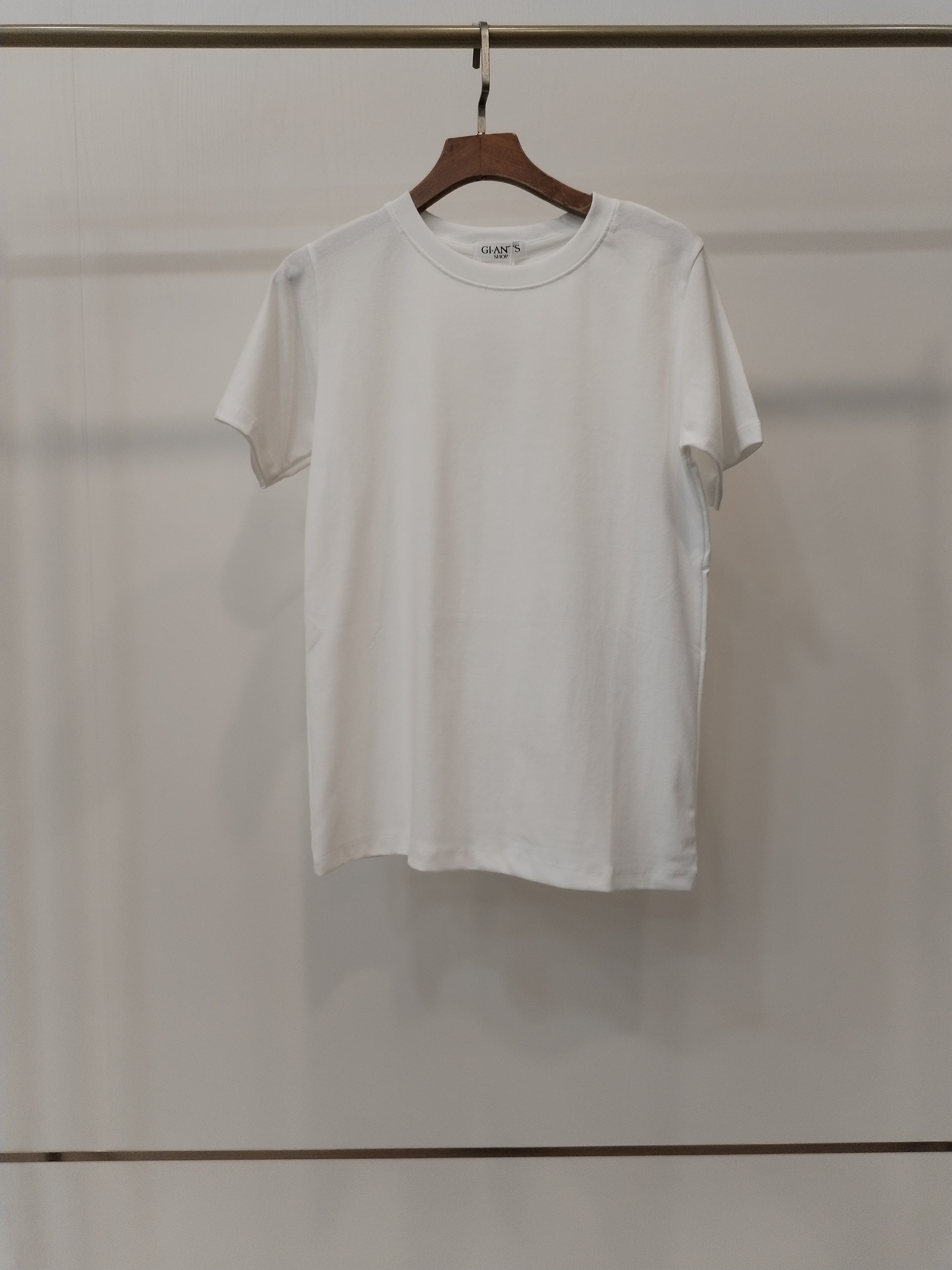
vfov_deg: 61.7
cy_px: 635
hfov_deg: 48.2
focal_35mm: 29
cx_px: 476
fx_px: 1063
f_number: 1.8
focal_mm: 4.75
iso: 175
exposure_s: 1/60
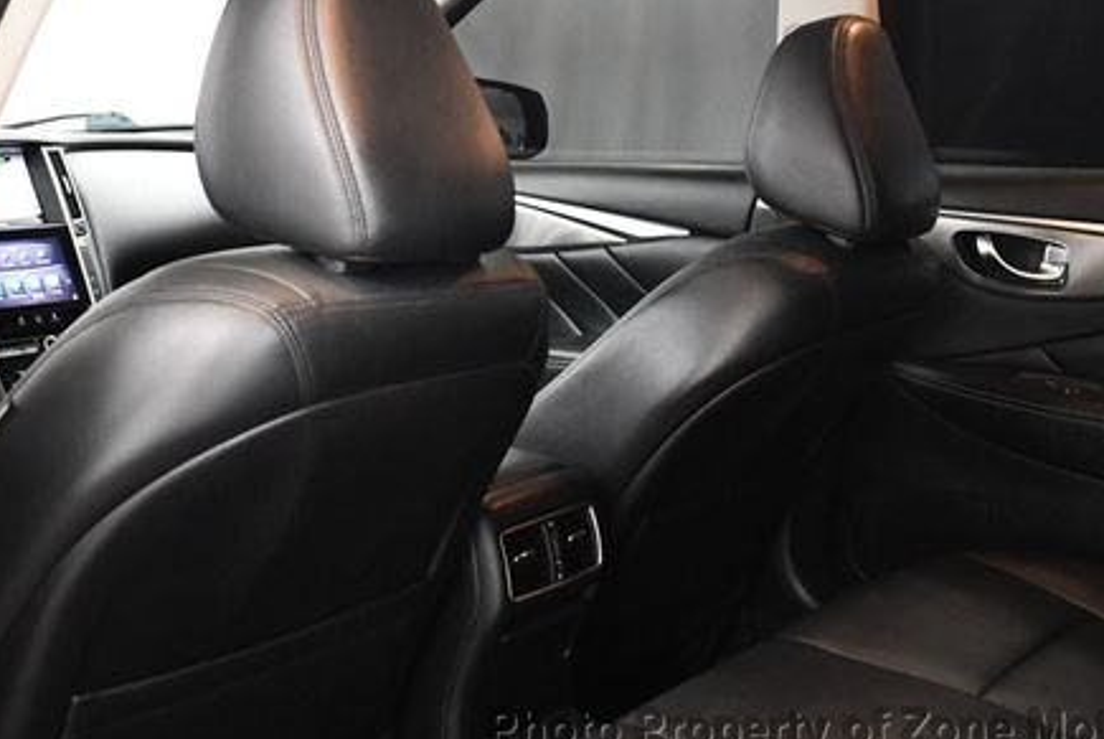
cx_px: 457
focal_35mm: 53
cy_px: 234
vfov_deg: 25.4
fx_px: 1627
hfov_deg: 37.4
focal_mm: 18
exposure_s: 1/80
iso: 3200
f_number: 3.5
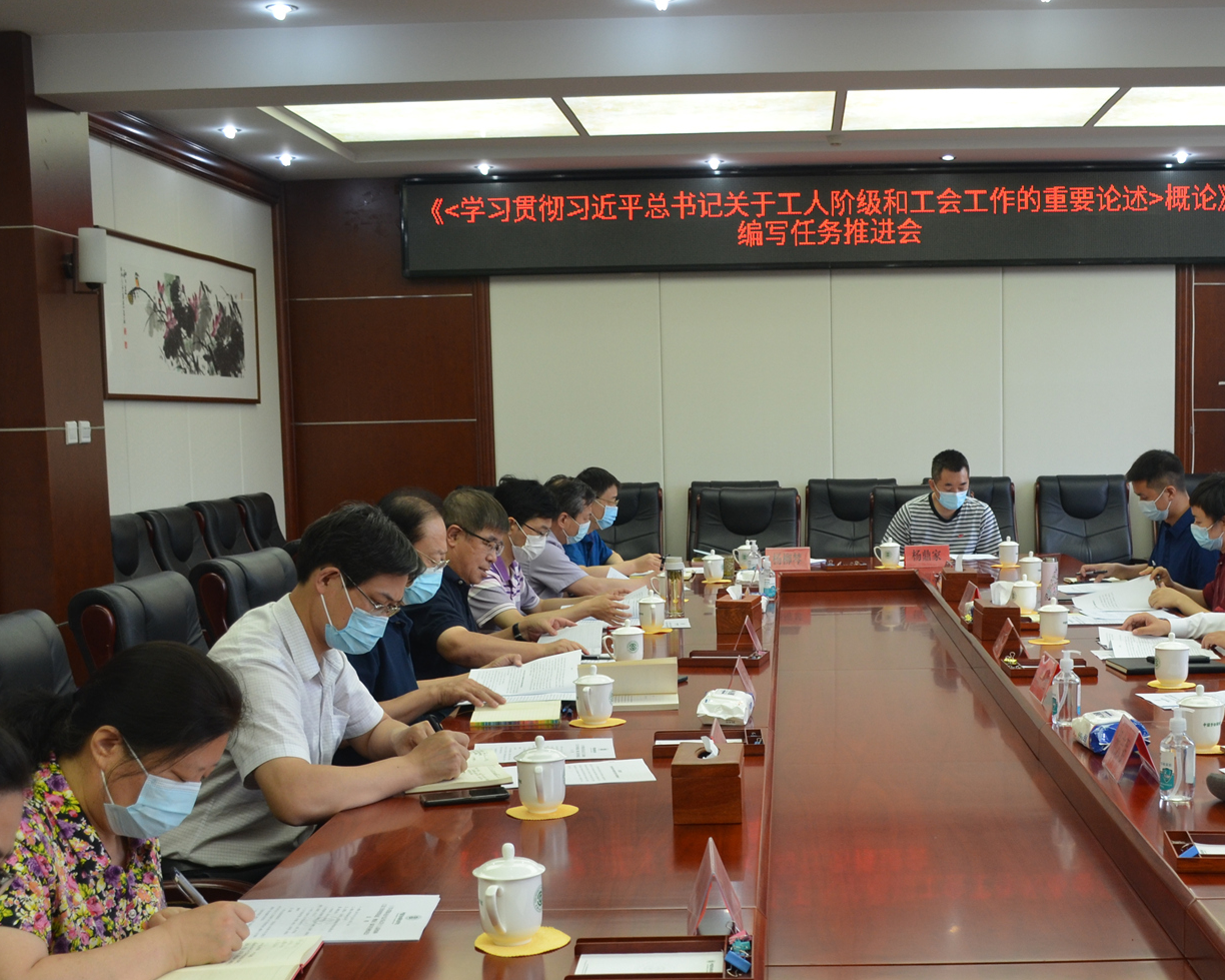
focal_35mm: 46
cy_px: 649
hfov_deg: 40.2
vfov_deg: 32.5
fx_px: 1668
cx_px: 724
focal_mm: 20
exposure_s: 1/100
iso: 400
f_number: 5
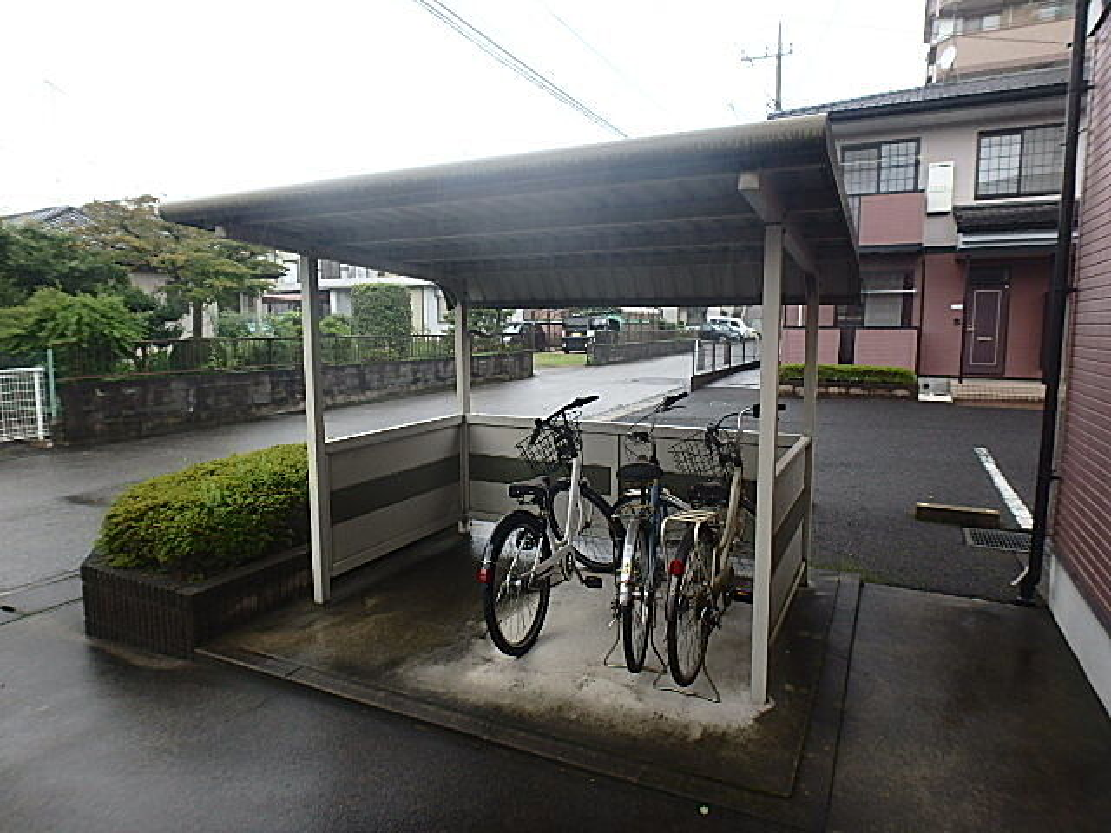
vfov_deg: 63.4
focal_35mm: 21
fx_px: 674
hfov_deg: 79.0
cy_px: 416
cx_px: 556
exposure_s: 1/80
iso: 125
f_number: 3.5
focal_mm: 3.7
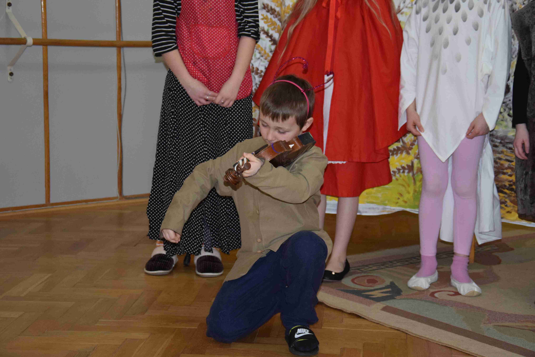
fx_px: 1115
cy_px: 178
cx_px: 268
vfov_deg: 18.2
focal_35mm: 75
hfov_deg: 27.0
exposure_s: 1/100
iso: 1600
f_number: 5
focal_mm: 50
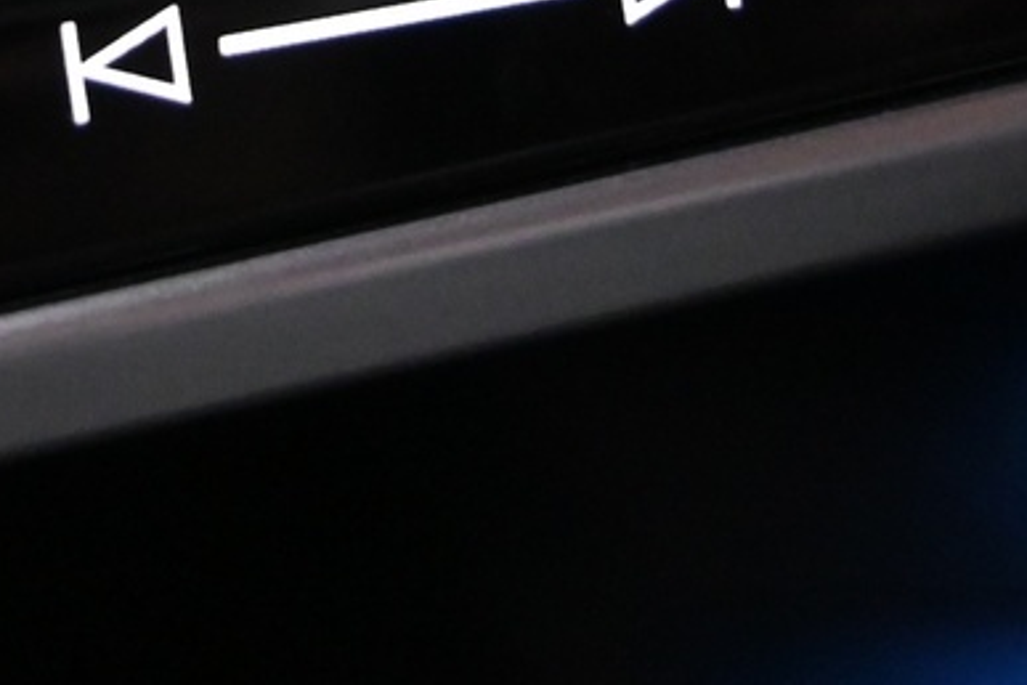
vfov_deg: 9.3
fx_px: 4026
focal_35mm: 141
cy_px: -536
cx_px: 165
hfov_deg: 14.4
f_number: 4
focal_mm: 22.5
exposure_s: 1/50
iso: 3200
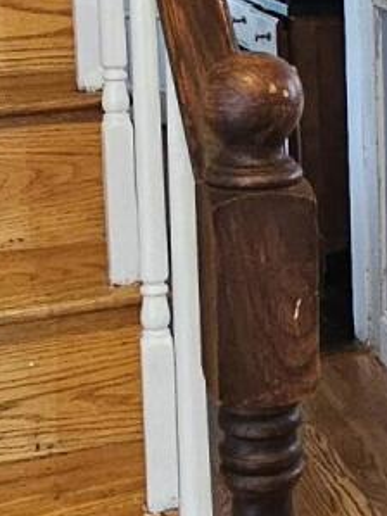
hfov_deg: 16.3
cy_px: 173
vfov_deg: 22.4
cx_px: 451
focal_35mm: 87
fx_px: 1298
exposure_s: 1/40
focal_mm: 2.2
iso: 400
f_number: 2.2
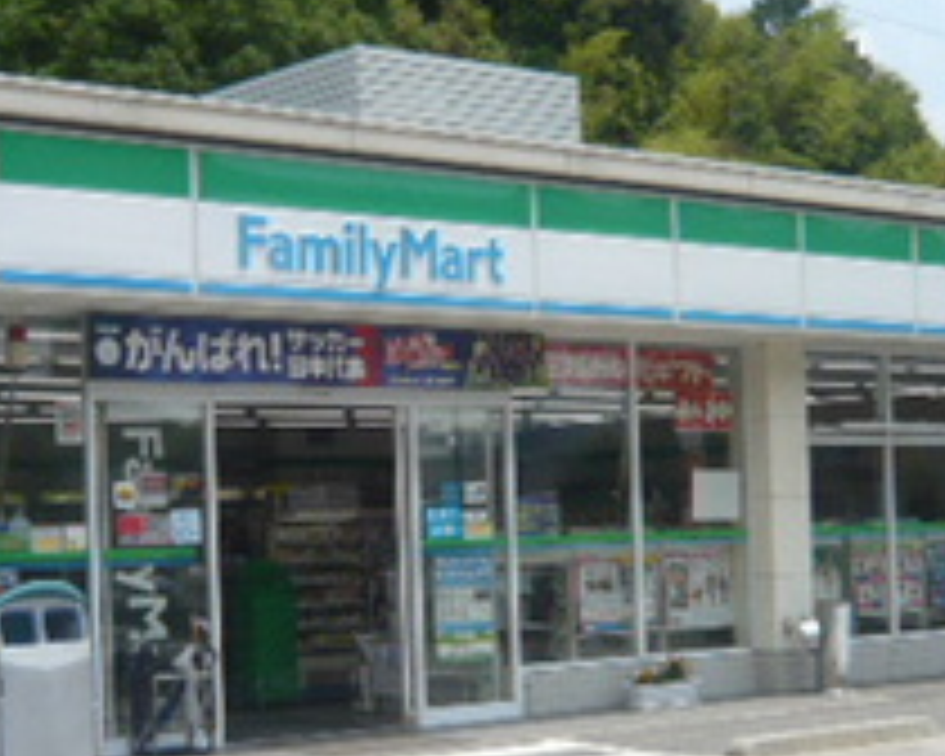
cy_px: 482
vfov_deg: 20.9
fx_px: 2042
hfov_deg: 26.0
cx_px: 410
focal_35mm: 73
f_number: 8
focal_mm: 4.6
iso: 100
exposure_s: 1/160
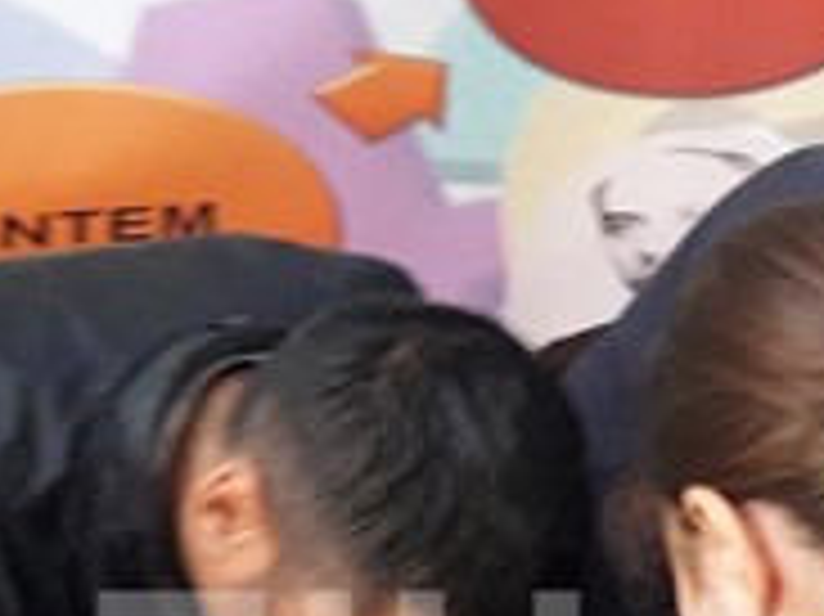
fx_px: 3116
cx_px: 1123
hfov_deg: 14.3
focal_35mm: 131
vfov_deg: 11.2
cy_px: 677
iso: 320
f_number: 1.9
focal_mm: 3.7
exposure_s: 1/17
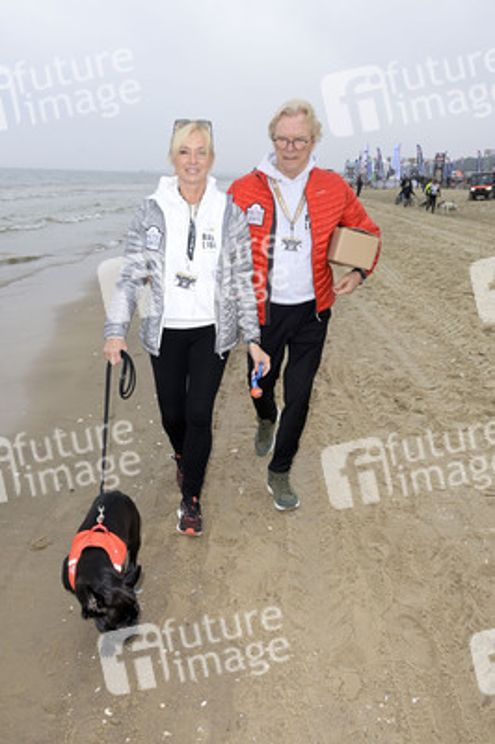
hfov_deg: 53.1
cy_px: 372
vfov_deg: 73.8
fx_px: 496
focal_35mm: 24
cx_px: 248
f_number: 9
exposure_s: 1/250
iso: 640
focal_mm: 24
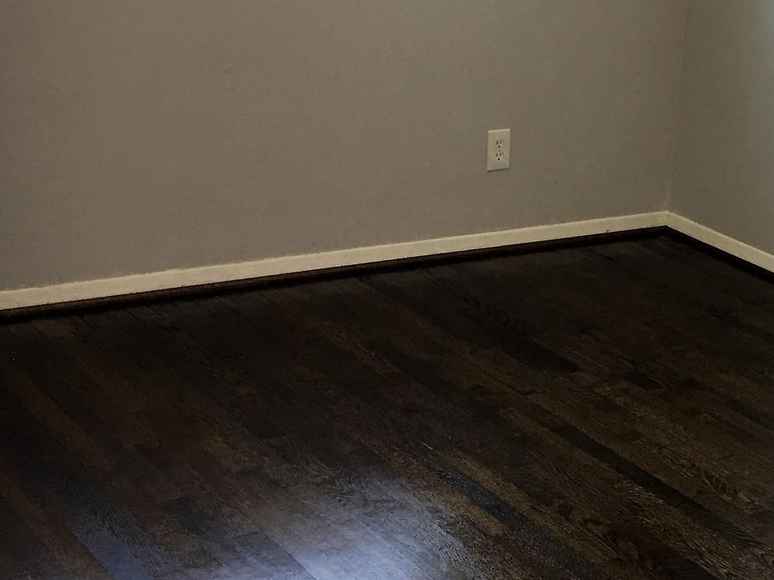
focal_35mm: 64
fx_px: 1431
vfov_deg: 22.9
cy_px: 208
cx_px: 789
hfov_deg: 28.3
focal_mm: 4.15
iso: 32
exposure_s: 1/30
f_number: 2.2
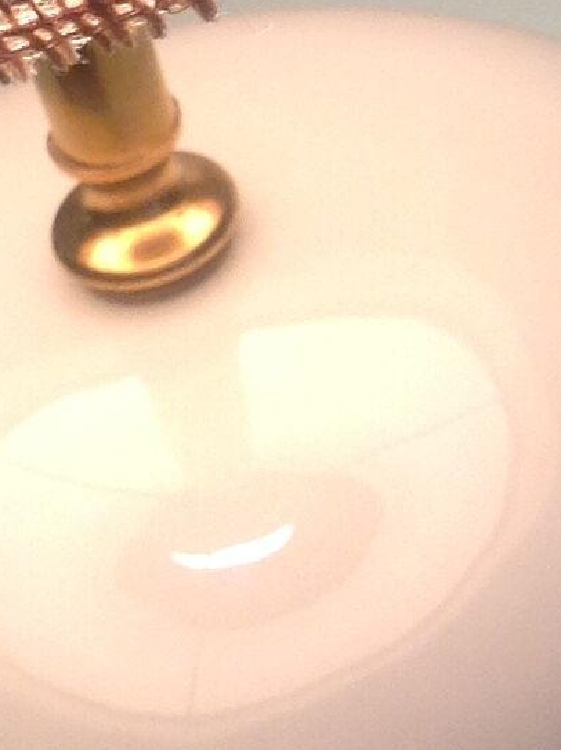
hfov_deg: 8.8
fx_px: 3616
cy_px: -228
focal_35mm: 167
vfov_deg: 11.5
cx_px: 50
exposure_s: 1/50
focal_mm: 4.28
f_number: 2.4
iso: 64
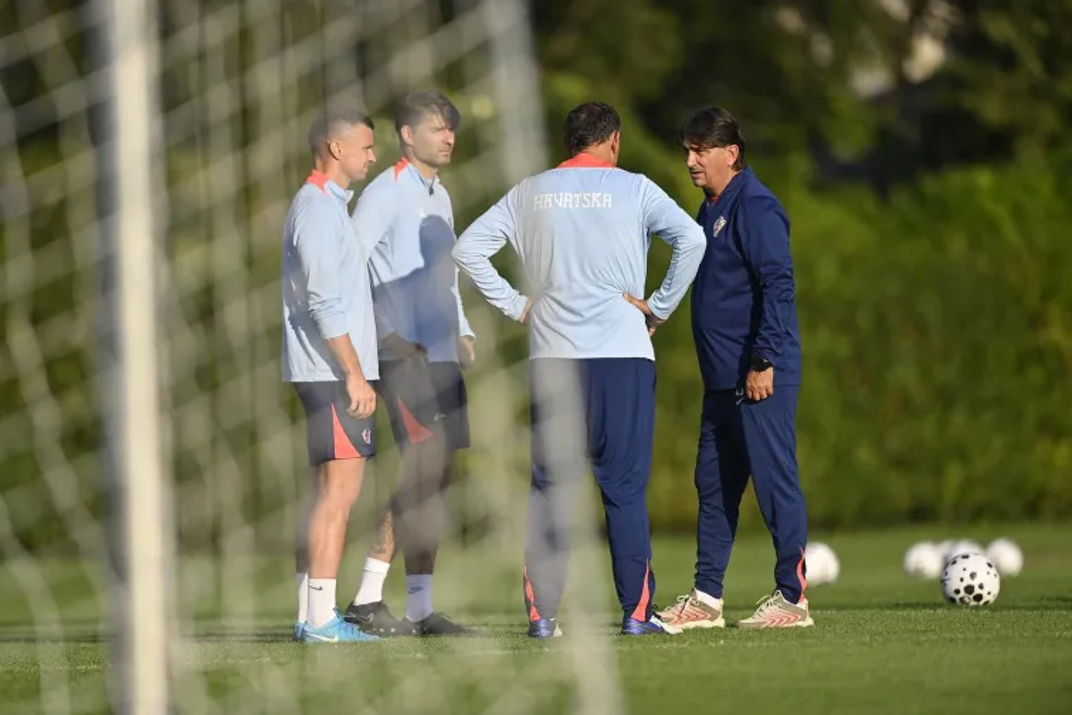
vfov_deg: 3.4
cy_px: 357
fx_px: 11970
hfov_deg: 5.1
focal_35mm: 402
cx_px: 537
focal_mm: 400
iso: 320
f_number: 2.8
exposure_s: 1/8000
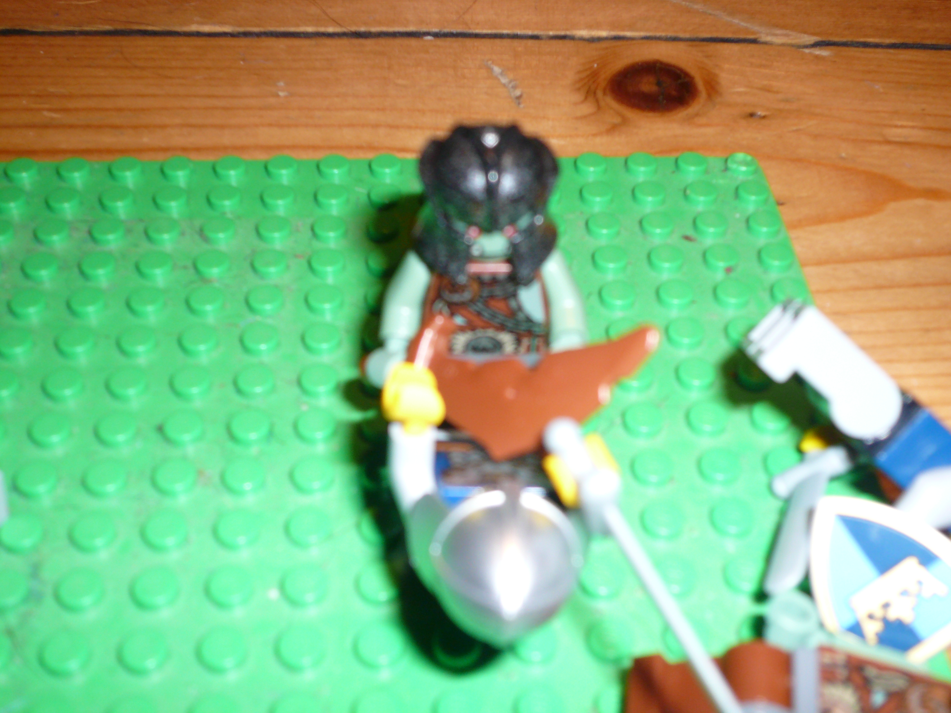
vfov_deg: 31.5
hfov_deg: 41.2
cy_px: 356
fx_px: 1264
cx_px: 476
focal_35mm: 46
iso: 100
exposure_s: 1/30
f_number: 3.5
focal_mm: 7.5
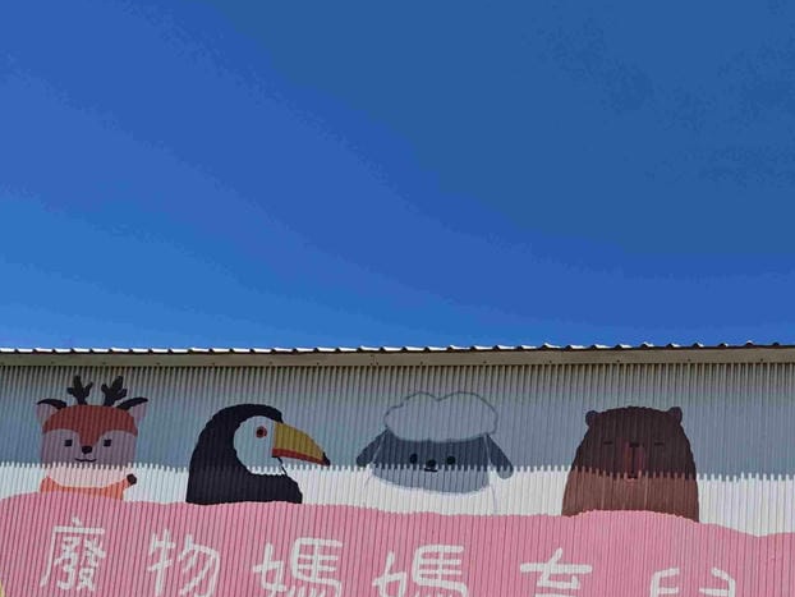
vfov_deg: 46.2
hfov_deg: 59.3
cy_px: 542
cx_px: 654
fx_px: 620
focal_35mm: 27
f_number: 1.8
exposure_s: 1/3020
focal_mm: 2.03
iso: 50
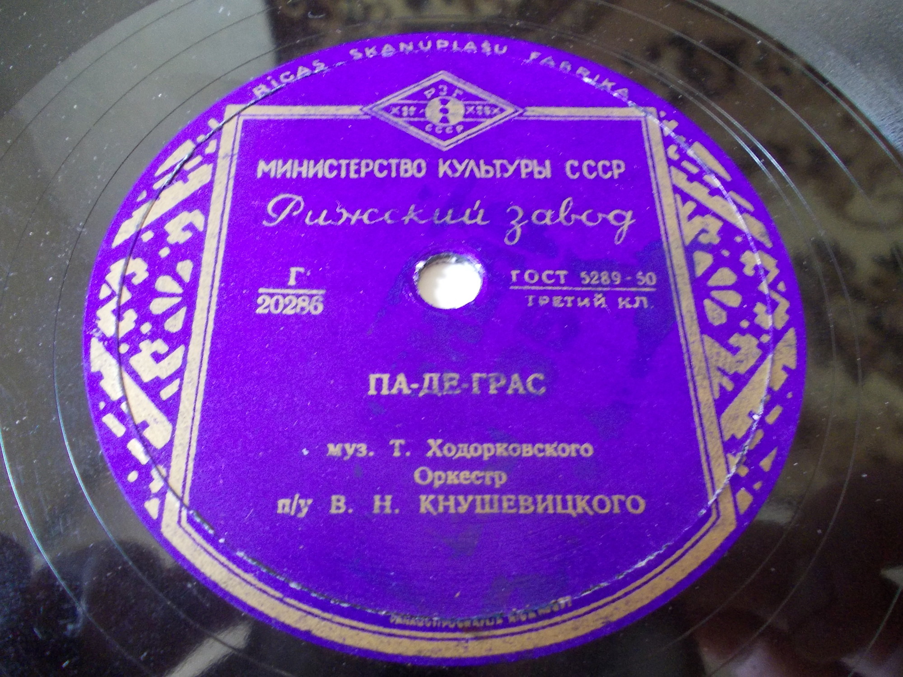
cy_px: 338
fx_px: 730
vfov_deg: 49.7
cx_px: 452
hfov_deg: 63.4
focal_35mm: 28
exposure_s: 1/13
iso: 200
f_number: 2.7
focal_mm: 4
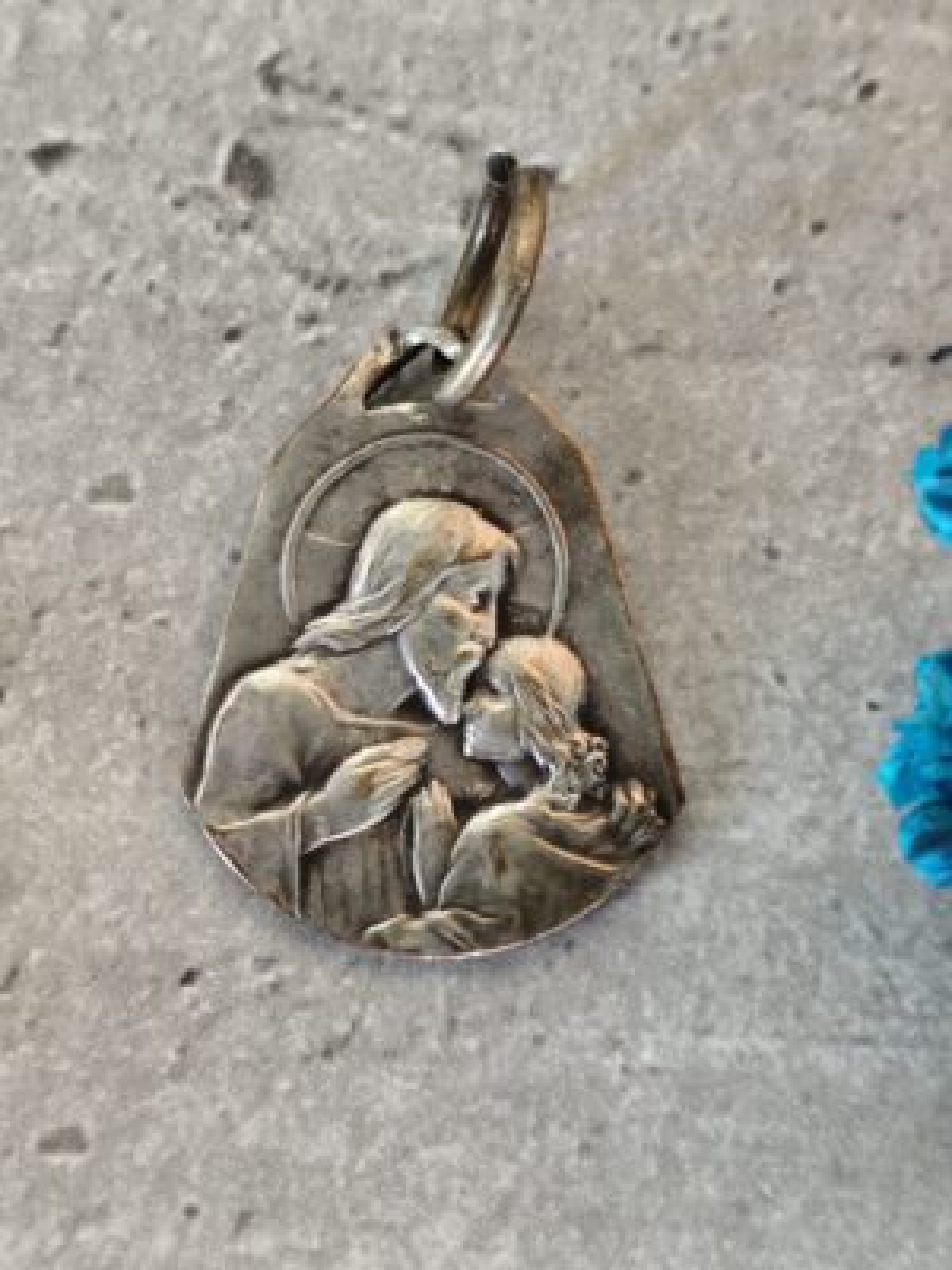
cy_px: 635
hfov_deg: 15.9
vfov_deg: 21.1
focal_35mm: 93
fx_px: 3410
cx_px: 476
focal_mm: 6.19
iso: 400
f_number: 1.65
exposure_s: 1/25
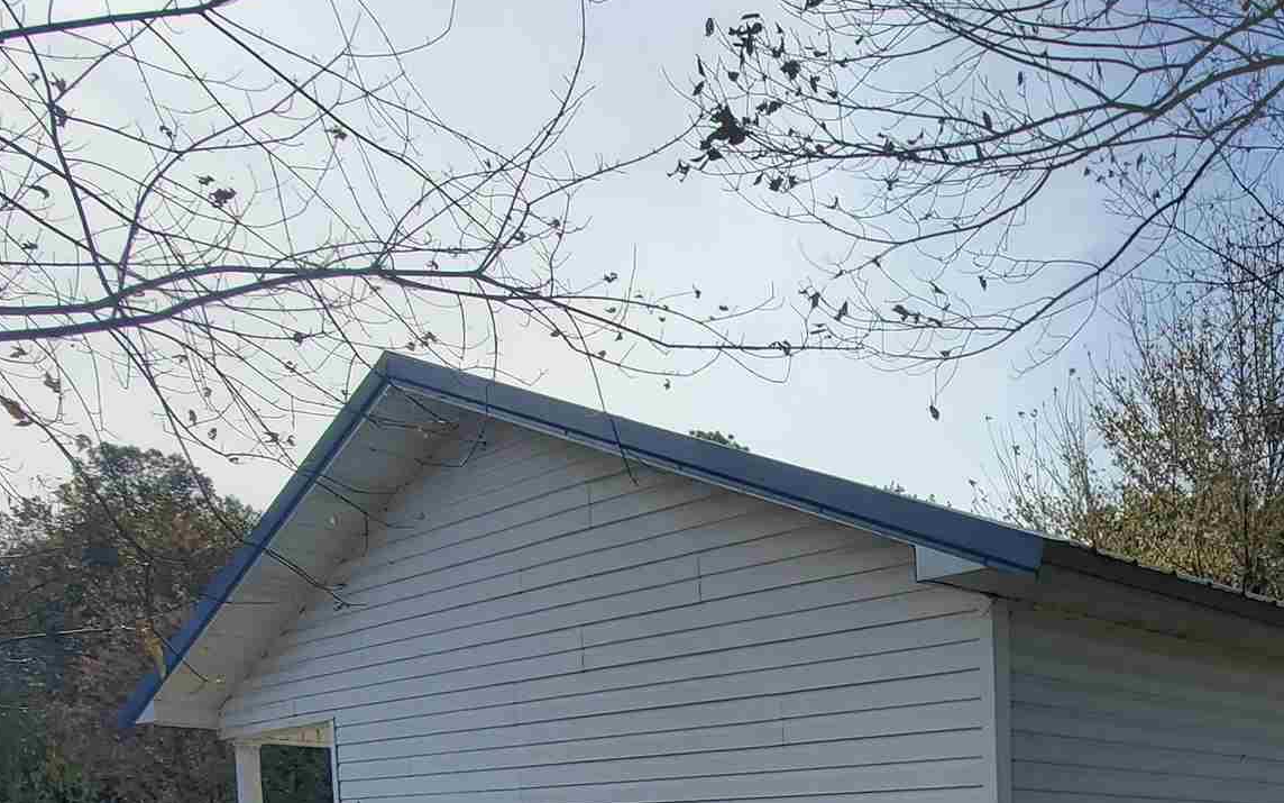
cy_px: 1033
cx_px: 1249
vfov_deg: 28.5
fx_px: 1295
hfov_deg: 45.5
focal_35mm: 37
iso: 50
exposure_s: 1/1061
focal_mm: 1.8
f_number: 2.2
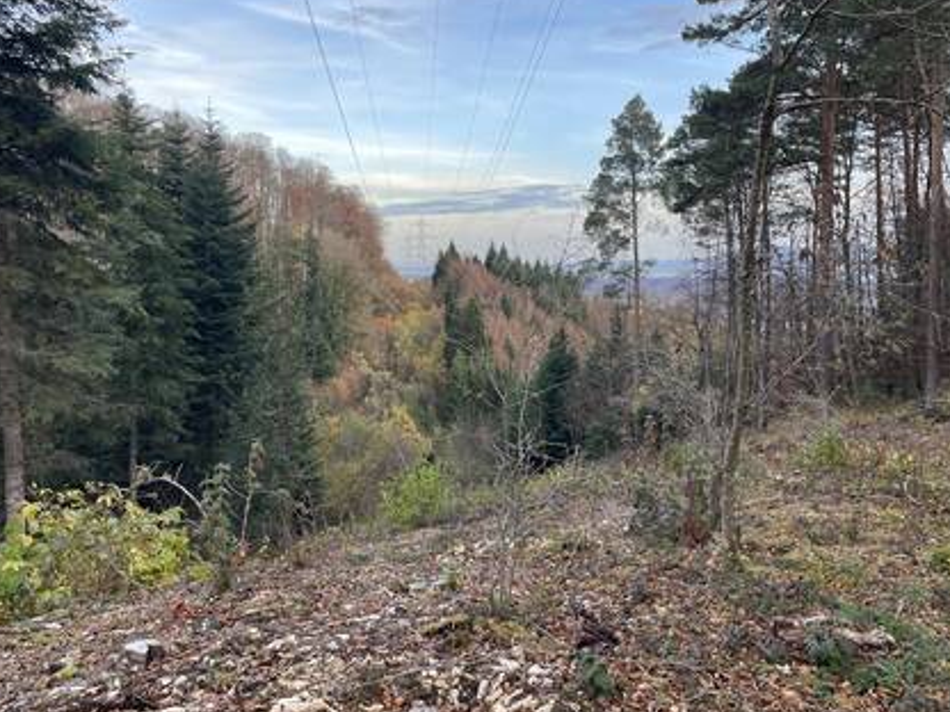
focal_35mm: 30
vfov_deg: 46.8
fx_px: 823
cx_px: 512
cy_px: 342
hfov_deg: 59.9
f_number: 1.6
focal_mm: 4.2
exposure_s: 1/191
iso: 32
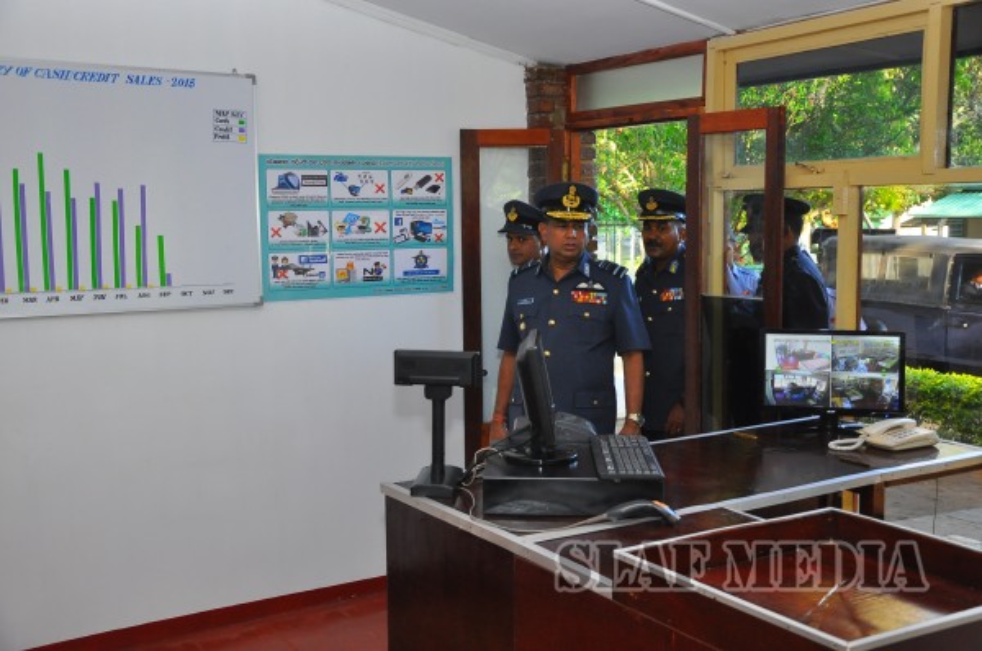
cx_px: 491
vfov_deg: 34.1
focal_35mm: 39
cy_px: 326
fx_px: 1062
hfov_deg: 49.6
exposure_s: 1/100
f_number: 5.6
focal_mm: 26
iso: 800
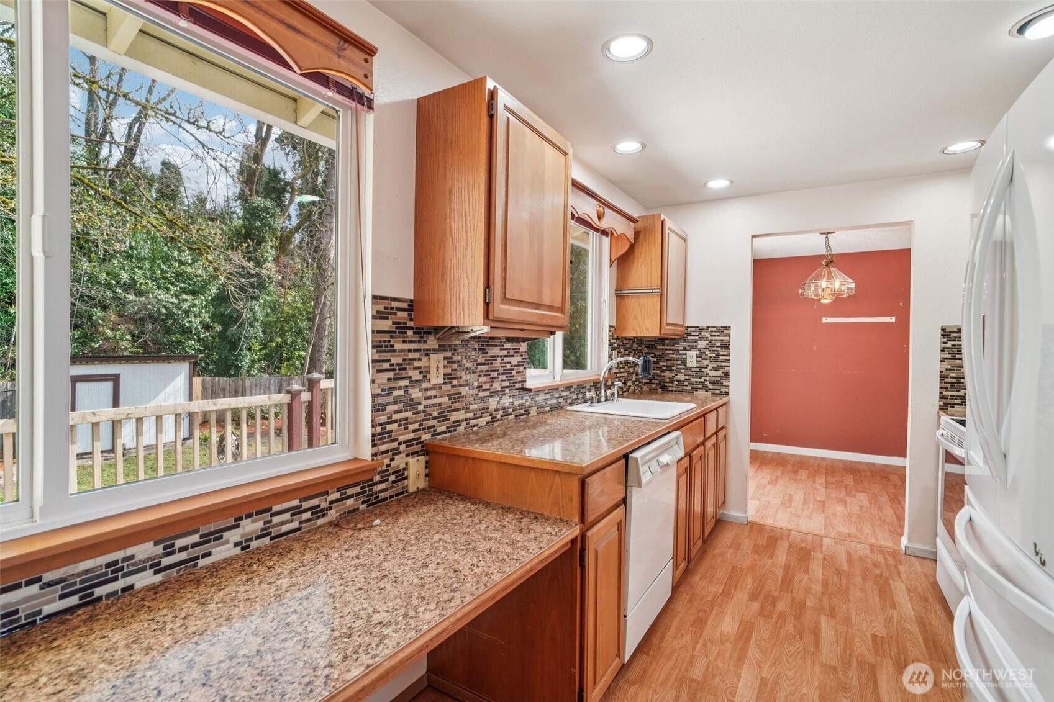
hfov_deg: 96.7
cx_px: 527
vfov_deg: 73.7
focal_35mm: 16
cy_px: 351
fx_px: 468
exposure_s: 1/80
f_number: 8
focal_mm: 16
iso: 1600
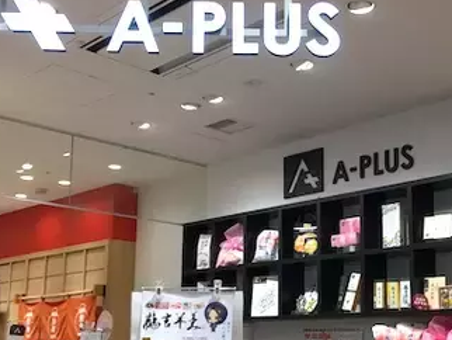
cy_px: 222
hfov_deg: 35.3
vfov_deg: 26.9
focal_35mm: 54
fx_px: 706
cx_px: 288
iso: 25
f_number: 2.2
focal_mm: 4.15
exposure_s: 1/60
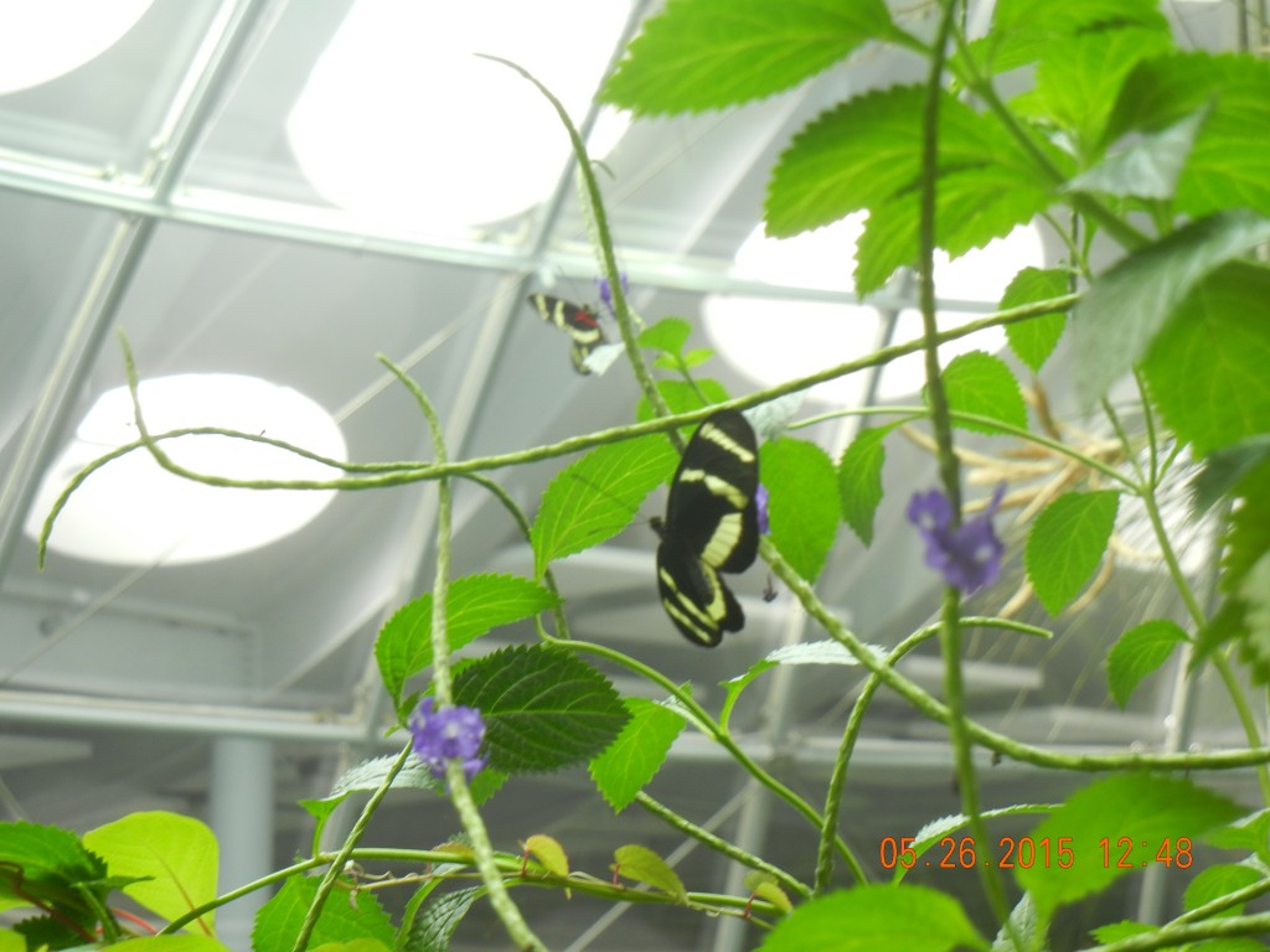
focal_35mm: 102
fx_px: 3742
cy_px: 476
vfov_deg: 14.5
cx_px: 635
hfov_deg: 19.3
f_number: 4.5
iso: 160
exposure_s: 1/66
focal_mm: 18.3
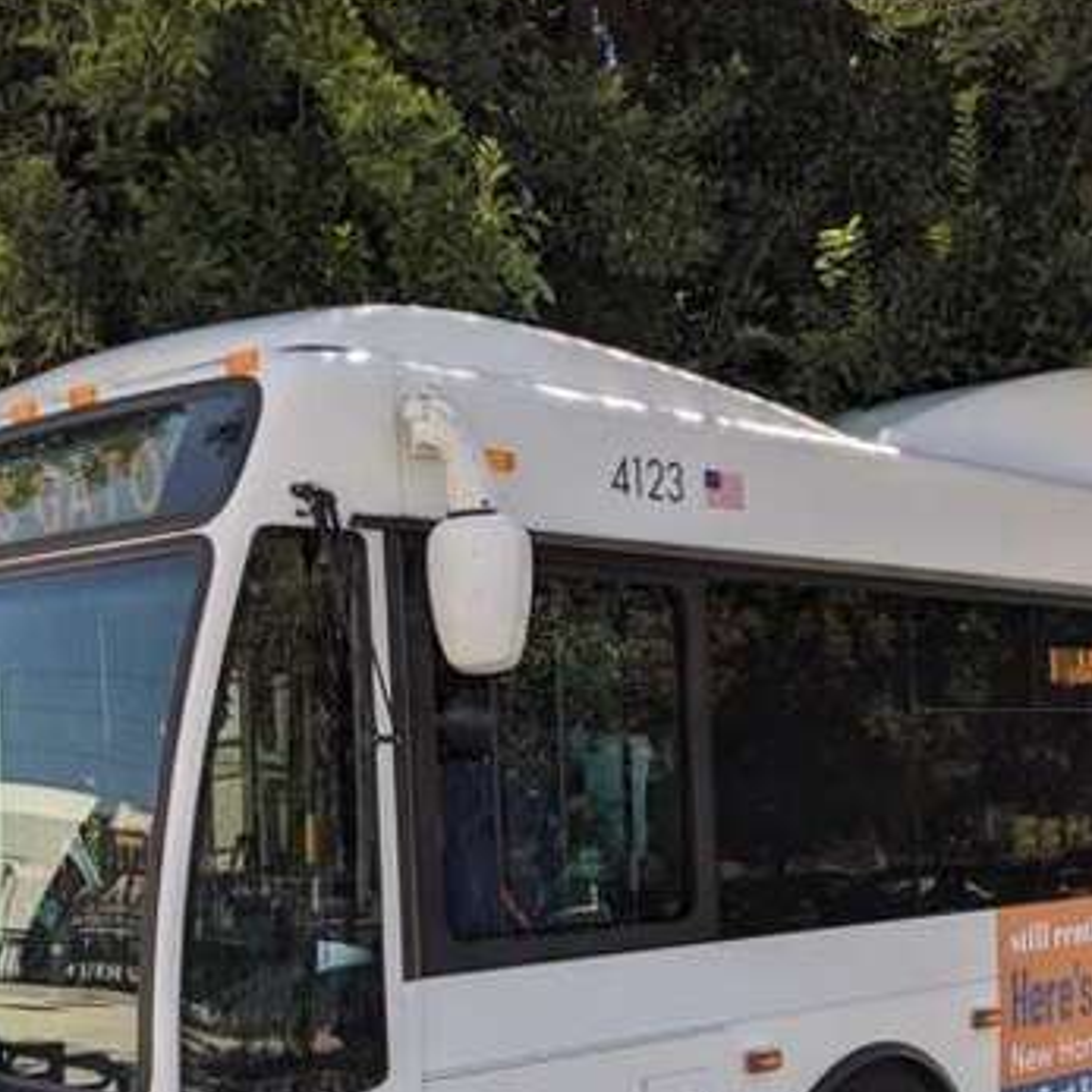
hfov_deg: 32.2
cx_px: 548
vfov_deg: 31.5
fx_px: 1892
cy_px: 853
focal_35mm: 53
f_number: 2
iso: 50
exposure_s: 1/824
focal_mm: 4.67
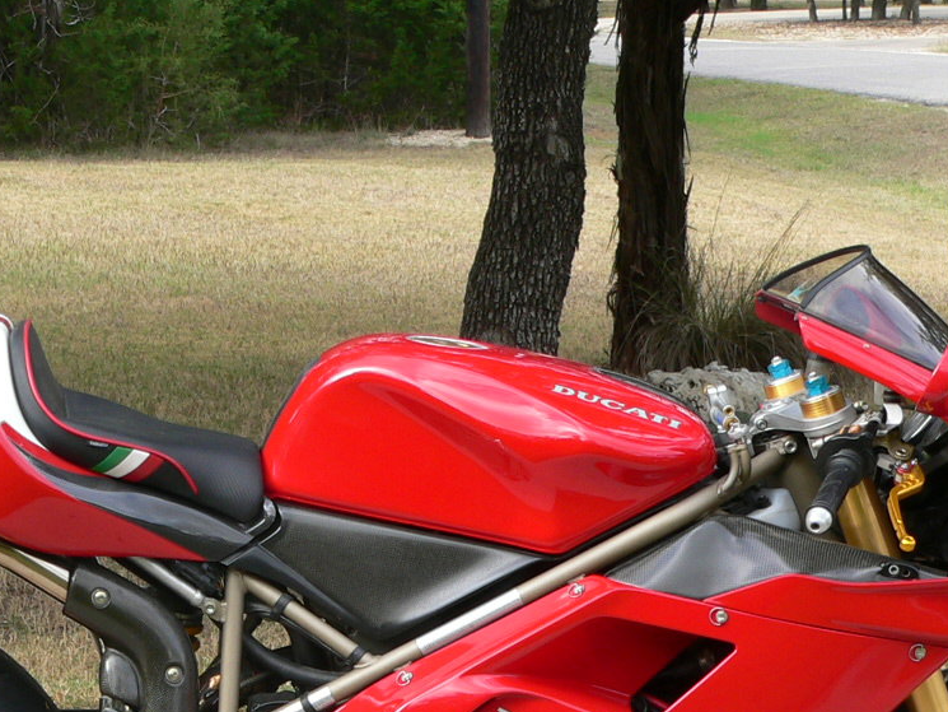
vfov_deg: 11.2
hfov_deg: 15.0
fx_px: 3588
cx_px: 270
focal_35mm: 131
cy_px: 669
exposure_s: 1/100
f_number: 4
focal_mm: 10.2
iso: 80
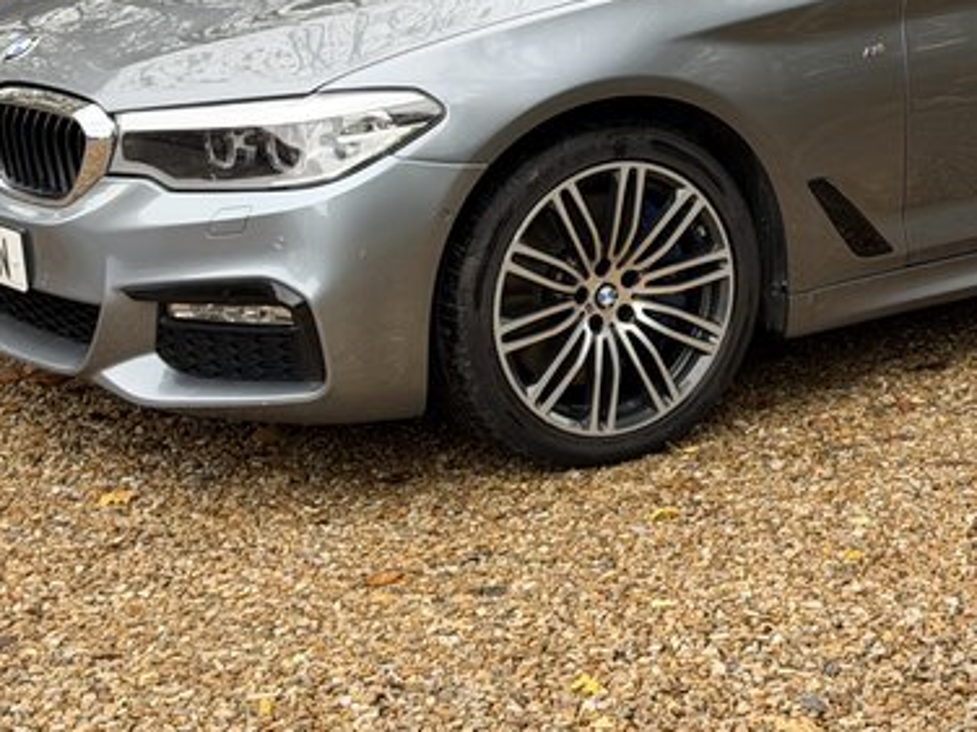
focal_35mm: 102
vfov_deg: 14.4
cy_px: 125
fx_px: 2879
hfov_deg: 18.9
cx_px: 907
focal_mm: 6.76
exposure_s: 1/248
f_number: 1.78
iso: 80
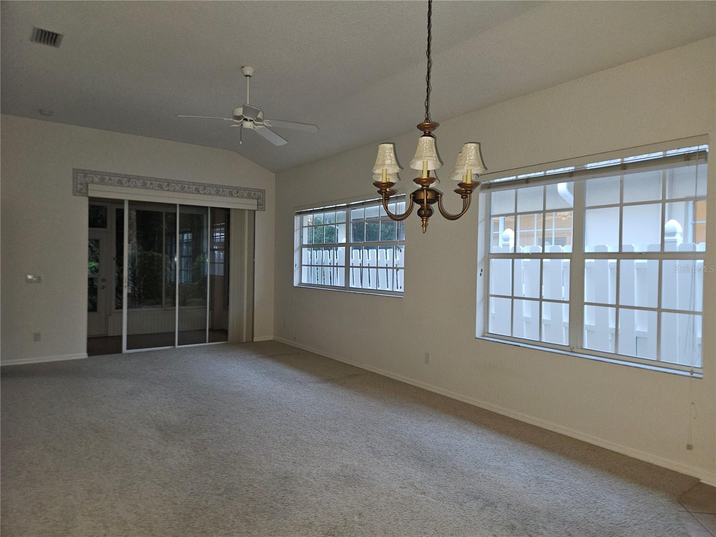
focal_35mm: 23
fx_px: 476
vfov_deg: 58.9
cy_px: 268
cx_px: 358
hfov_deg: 73.9
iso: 160
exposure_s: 1/9.99
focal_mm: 5.4
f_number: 1.8
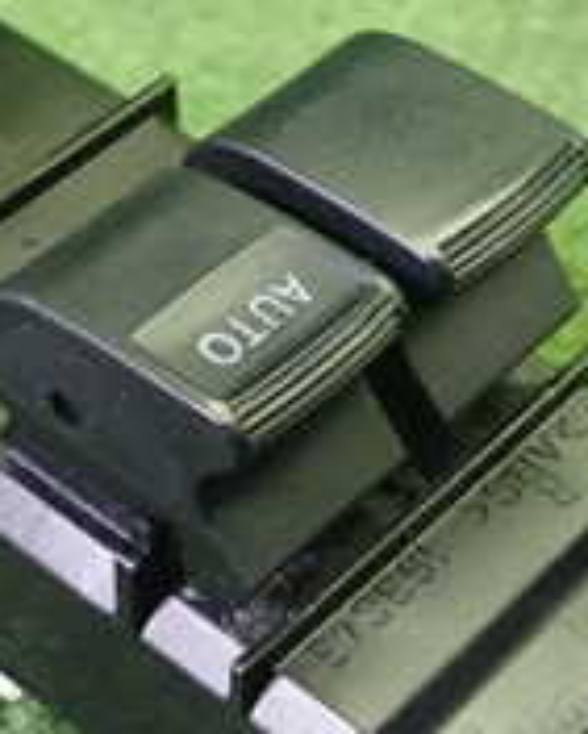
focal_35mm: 100
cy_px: 571
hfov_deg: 15.3
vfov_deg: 19.0
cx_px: 438
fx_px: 2173
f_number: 2.3
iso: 800
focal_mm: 5.5
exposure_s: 1/125
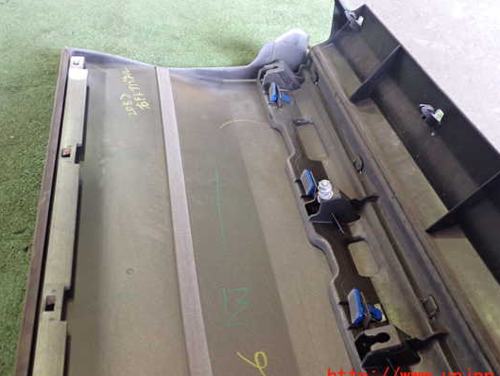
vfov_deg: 41.8
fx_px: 491
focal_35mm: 34
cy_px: 176
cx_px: 257
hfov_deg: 53.9
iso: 400
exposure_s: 1/30
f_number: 2.3
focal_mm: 5.4
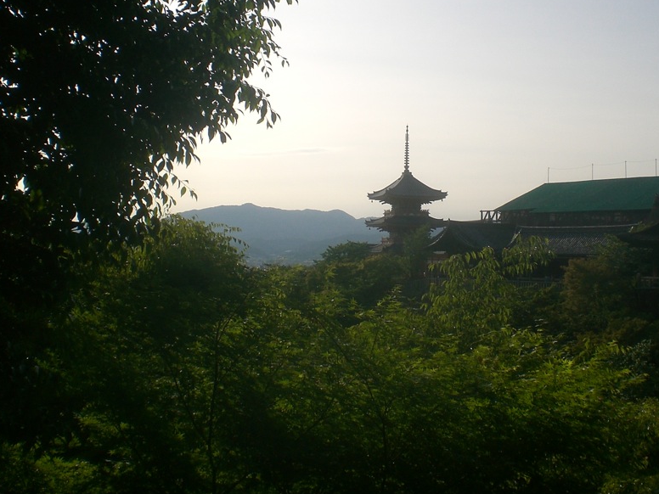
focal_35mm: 49
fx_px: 933
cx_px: 413
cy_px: 199
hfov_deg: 38.7
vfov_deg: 29.6
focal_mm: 6.3
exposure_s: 1/800
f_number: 4.4
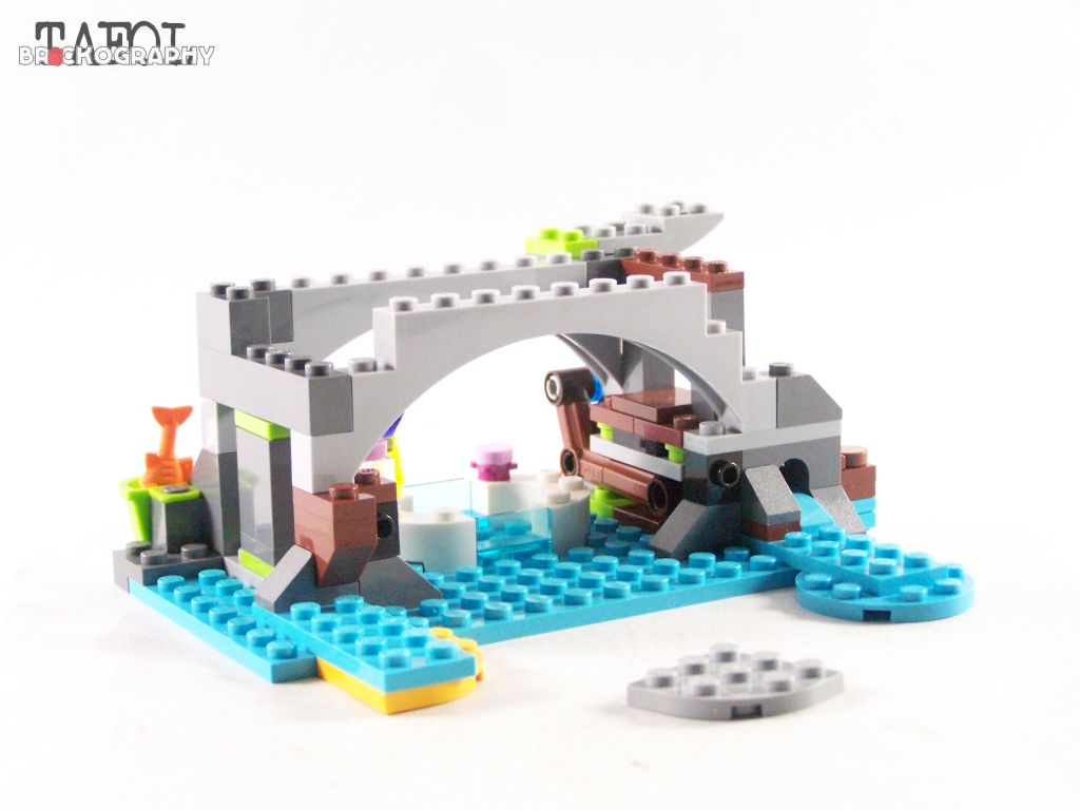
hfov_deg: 29.0
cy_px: 405
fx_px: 2090
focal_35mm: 67
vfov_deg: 21.9
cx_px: 540
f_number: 3.2
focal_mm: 11.1
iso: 400
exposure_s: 1/60
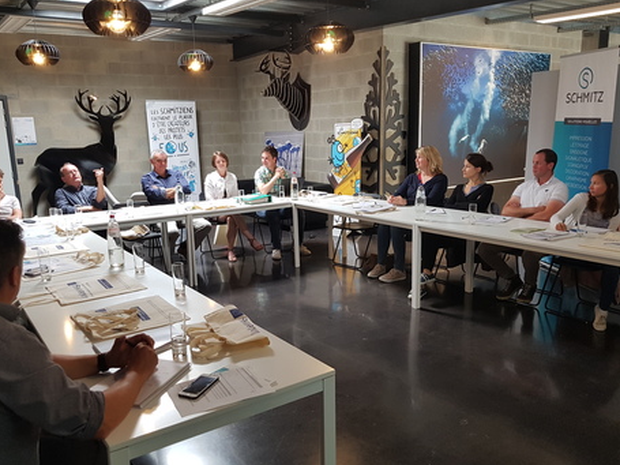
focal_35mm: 29
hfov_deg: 61.7
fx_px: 519
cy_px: 250
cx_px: 301
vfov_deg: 48.2
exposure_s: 1/37
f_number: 1.7
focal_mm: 4.2
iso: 160
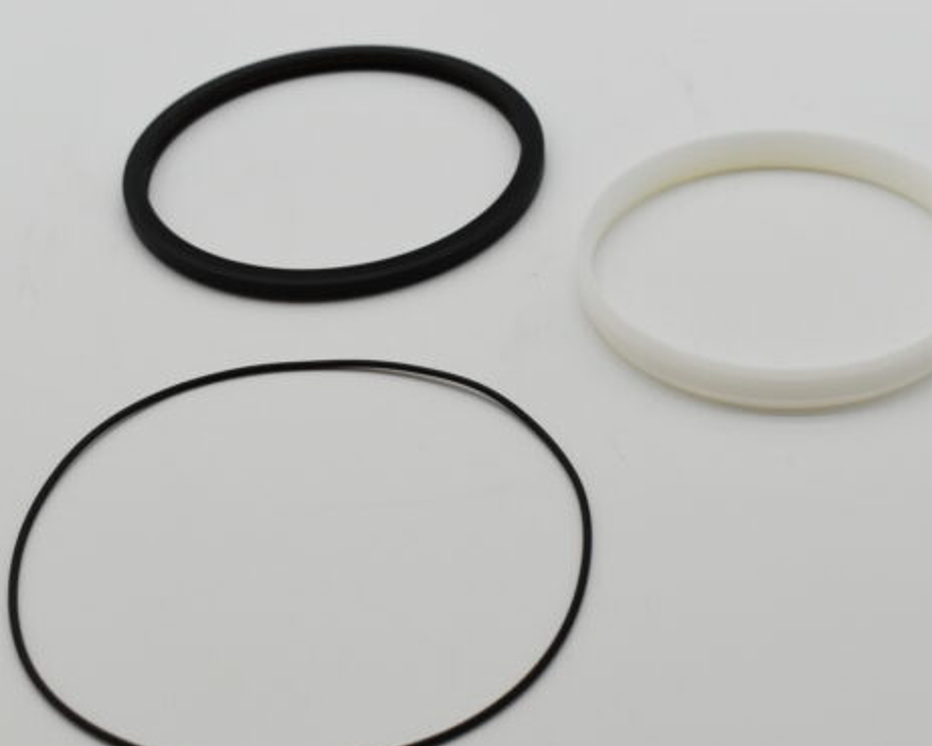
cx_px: 491
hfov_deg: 28.7
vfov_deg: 23.1
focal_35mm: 66
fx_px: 1821
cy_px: 402
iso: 1600
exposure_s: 1/2000
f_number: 8
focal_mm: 36
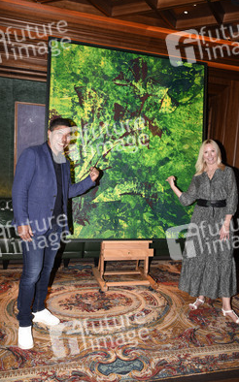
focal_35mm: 31
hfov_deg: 40.6
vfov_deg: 61.2
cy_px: 189
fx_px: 323
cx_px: 127
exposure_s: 1/60
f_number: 6.3
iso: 640
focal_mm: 30
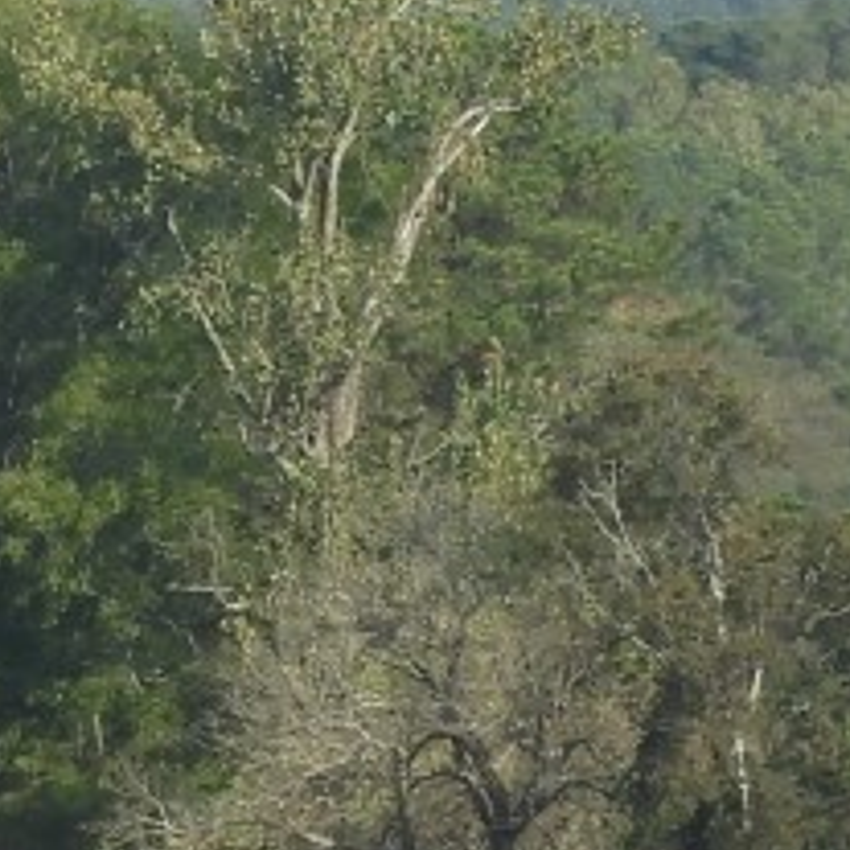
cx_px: -682
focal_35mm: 830
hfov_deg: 2.1
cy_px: 214
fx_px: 23058
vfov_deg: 2.1
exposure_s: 1/400
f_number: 5
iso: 100
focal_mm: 24.2
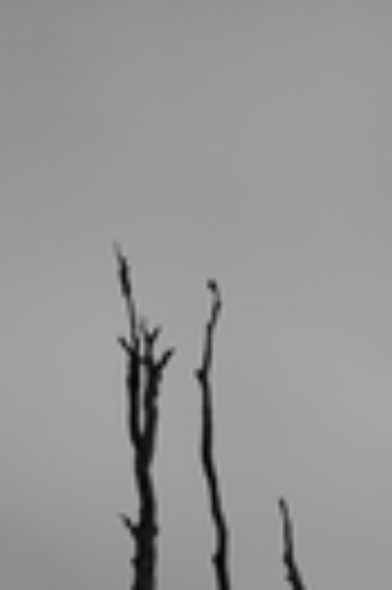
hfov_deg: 9.9
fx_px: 2205
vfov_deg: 13.3
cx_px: 572
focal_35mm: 135
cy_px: 1144
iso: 100
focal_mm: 17
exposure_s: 1/800
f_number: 2.8
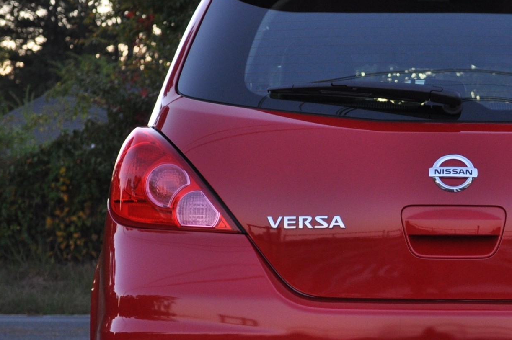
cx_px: 479
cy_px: 250
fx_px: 1918
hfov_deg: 15.0
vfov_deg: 10.1
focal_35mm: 135
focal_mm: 44
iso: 560
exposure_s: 1/60
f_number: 5.3
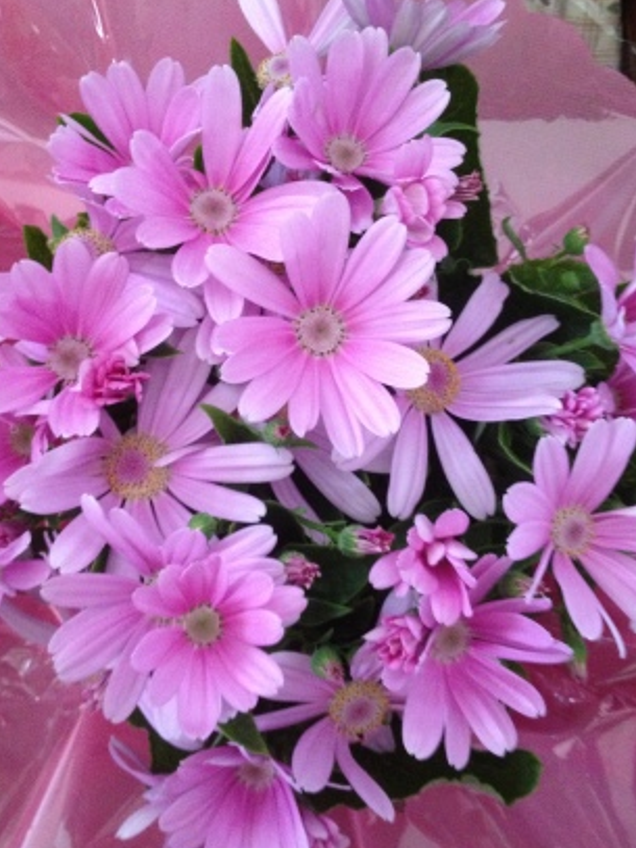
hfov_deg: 33.6
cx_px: 297
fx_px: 1054
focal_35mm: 43
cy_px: 446
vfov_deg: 43.8
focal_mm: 4.28
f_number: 2.4
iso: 400
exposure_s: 1/15
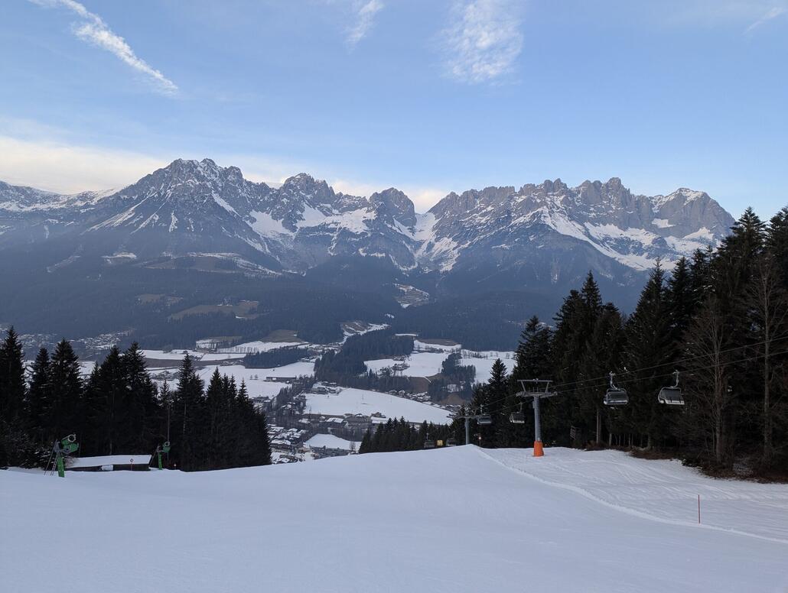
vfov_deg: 57.0
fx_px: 547
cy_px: 296
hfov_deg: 71.5
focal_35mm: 24
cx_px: 394
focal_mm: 6.81
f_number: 1.85
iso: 49
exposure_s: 1/406
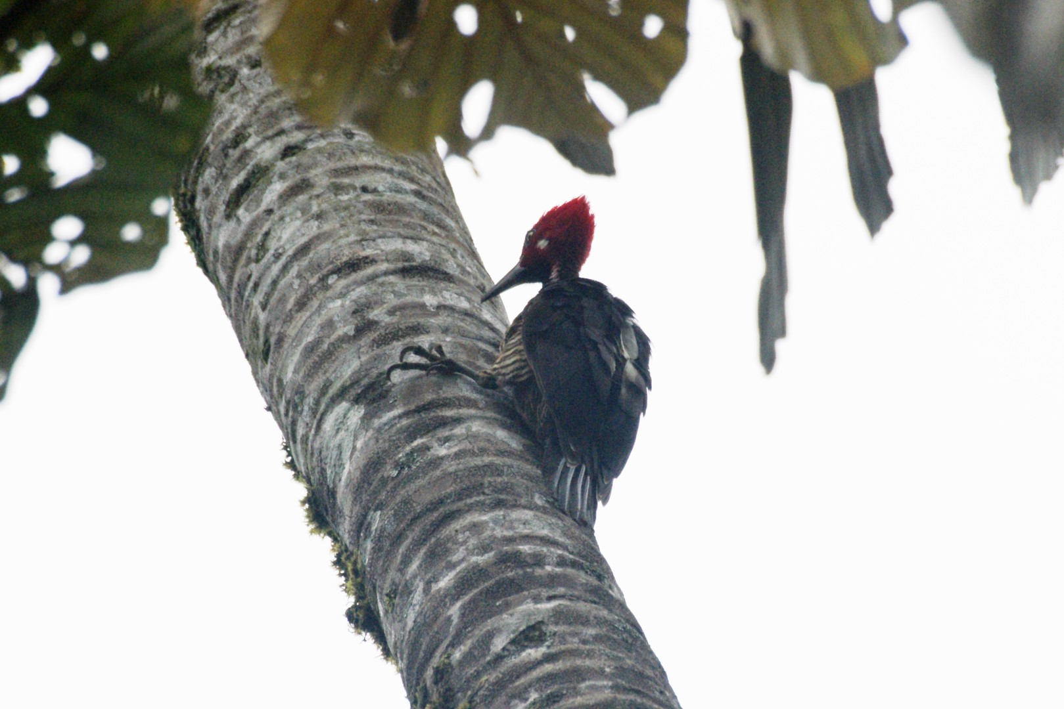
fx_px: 22169
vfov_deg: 1.8
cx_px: 532
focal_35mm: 750
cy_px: 354
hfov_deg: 2.7
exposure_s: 1/2000
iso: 1600
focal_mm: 500
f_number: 14
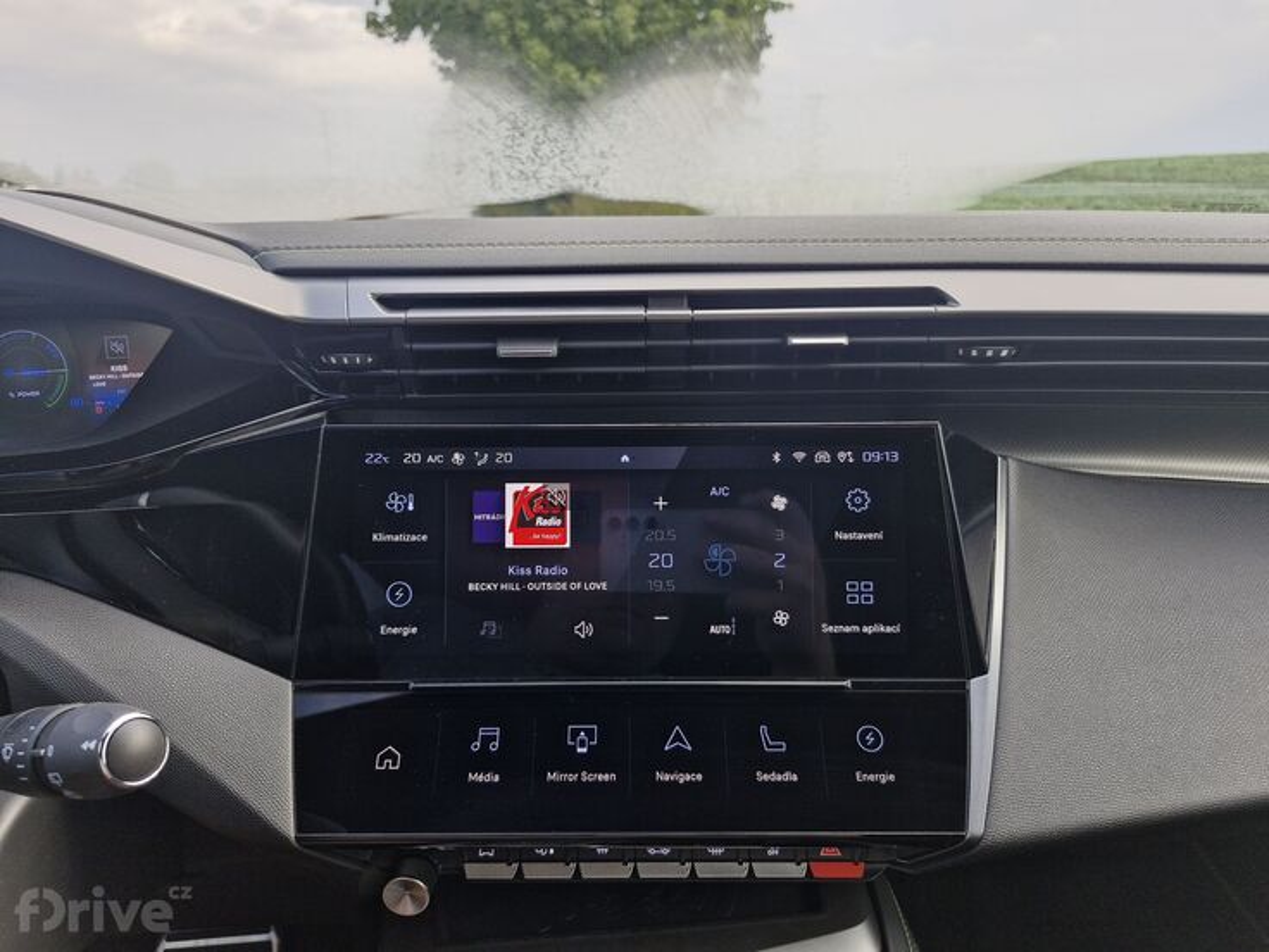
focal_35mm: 23
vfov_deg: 58.9
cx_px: 634
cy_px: 476
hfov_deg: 73.9
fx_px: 843
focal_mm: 5.54
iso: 50
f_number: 1.8
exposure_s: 1/100
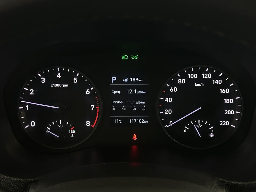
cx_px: 128
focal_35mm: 48
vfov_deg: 30.3
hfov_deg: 39.7
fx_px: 355
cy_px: 96
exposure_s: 1/33
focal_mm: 6.86
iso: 200
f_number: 1.78
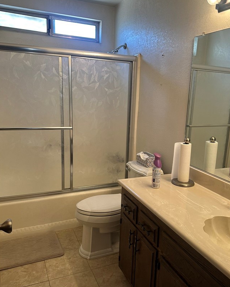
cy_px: 152
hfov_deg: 48.3
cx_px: 136
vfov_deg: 58.7
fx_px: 255
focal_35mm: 30
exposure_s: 1/120
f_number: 1.78
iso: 200
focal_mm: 6.86
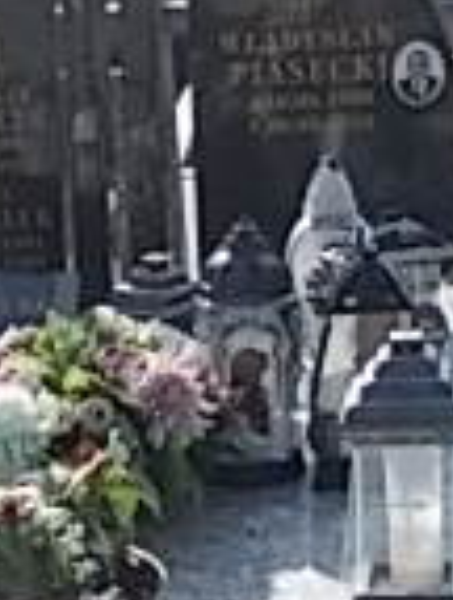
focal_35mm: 125
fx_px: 2171
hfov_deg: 11.7
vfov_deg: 15.5
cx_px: -29
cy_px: 583
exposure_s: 1/200
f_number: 5.4
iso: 80
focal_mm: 4
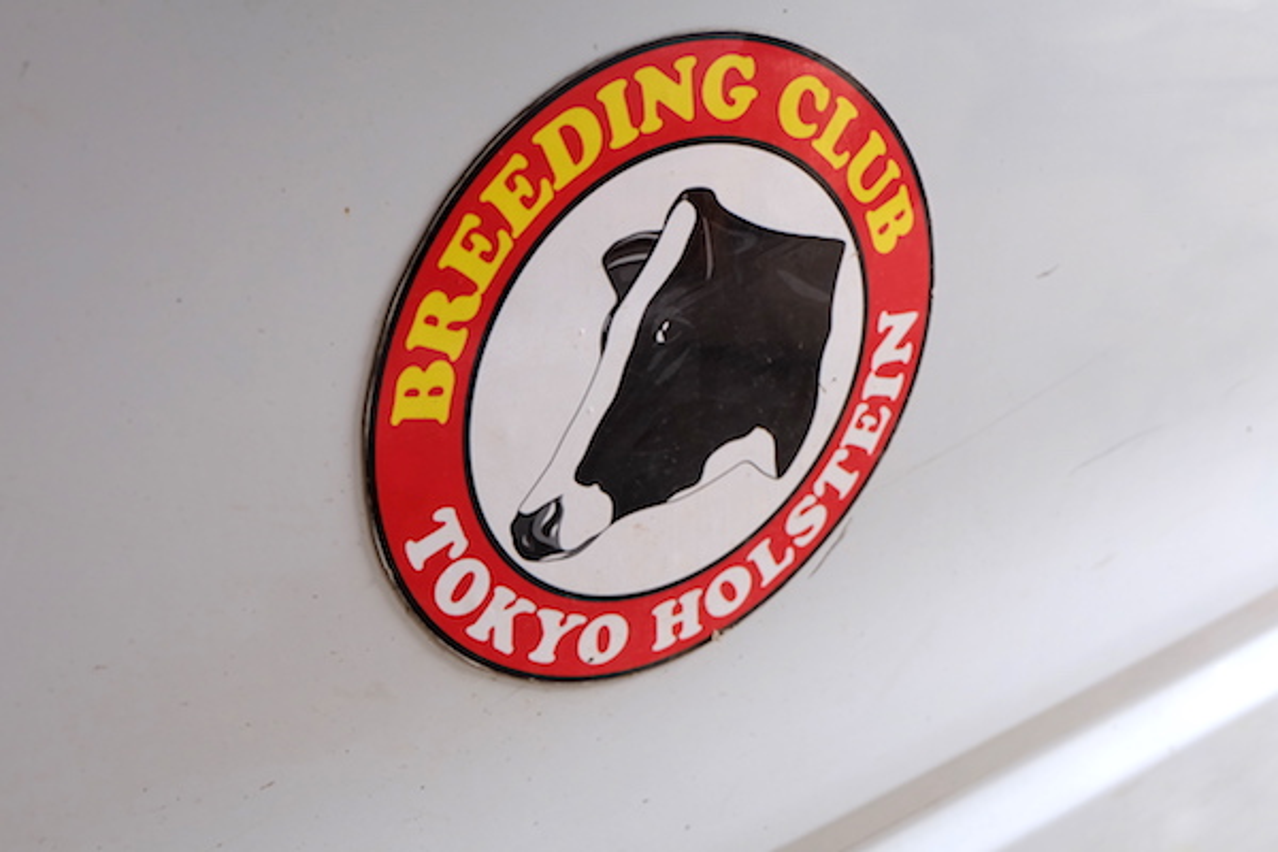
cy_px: 426
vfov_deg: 30.5
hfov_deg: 44.5
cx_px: 639
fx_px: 1562
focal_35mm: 44
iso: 200
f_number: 4.7
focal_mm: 29.5
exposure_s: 1/30
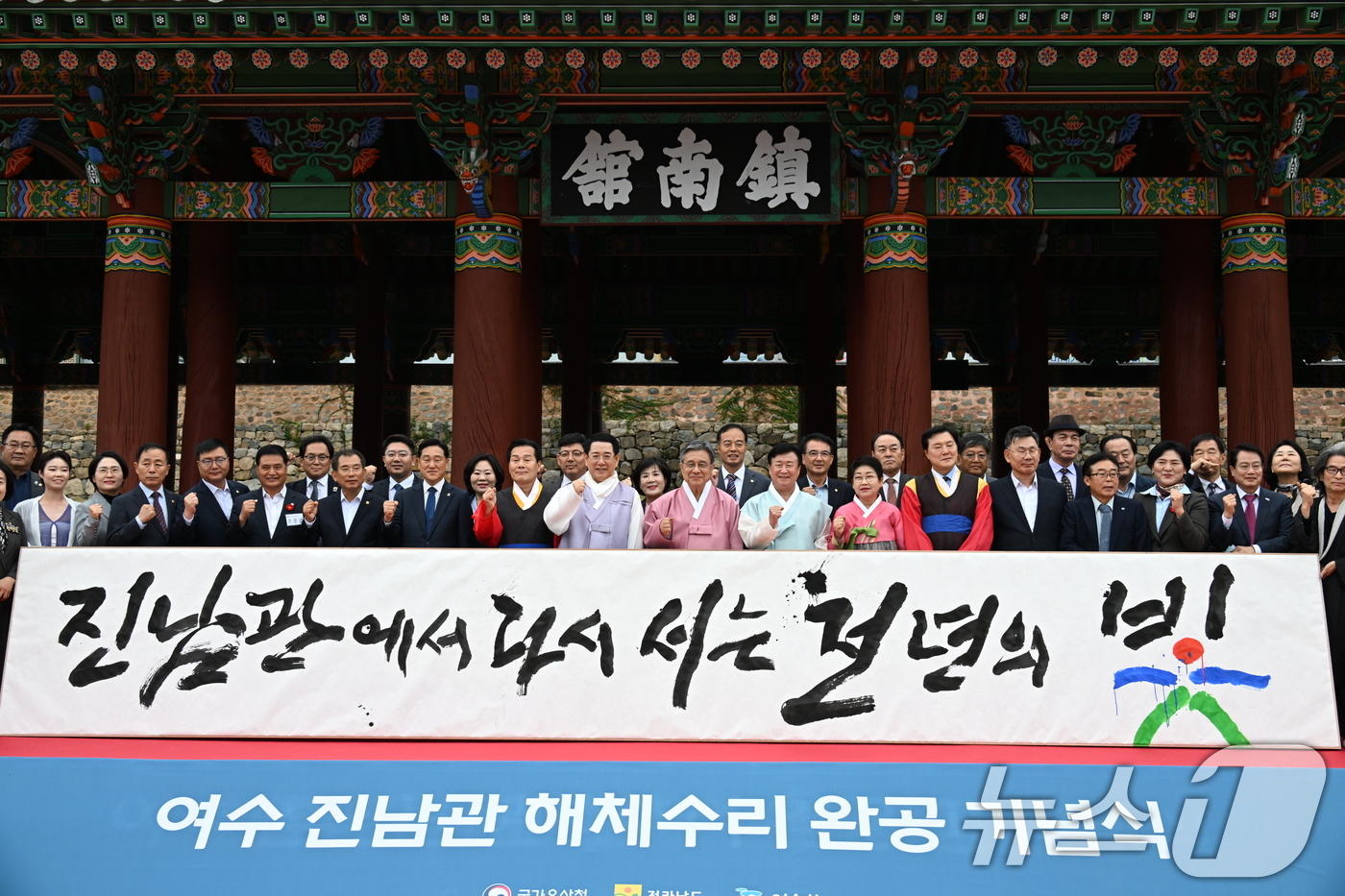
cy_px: 448
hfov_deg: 49.6
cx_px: 672
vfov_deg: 34.2
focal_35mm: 39
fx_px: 1457
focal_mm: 39
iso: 800
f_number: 8
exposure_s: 1/250
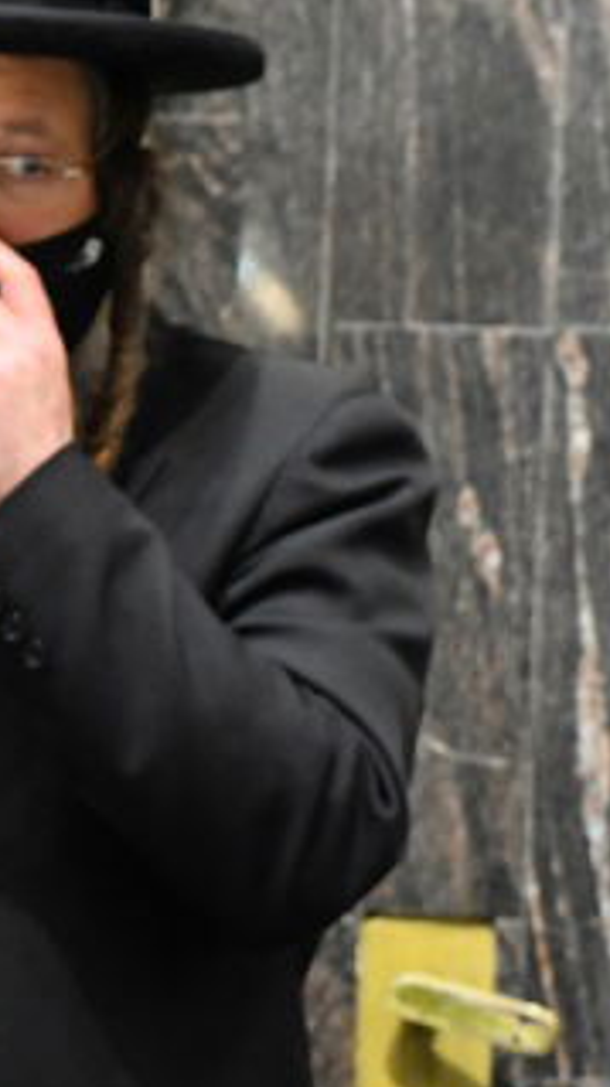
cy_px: 963
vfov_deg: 7.8
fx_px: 7951
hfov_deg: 4.3
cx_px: 1268
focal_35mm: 276
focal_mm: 82
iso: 1600
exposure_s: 1/100
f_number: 5.6
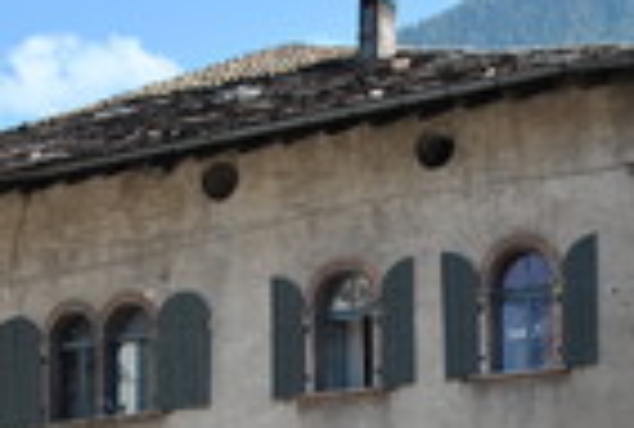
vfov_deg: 9.9
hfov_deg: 14.8
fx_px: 2438
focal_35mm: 138
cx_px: 405
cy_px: 480
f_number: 7.1
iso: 100
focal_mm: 26
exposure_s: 1/200
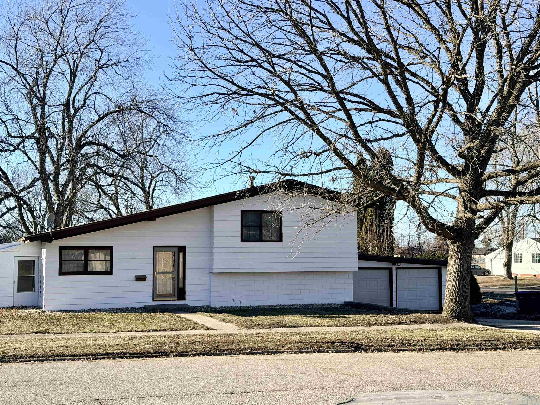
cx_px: 270
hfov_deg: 39.7
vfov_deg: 30.3
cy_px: 202
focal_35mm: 48
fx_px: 749
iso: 64
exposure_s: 1/3096
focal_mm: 6.76
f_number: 1.78
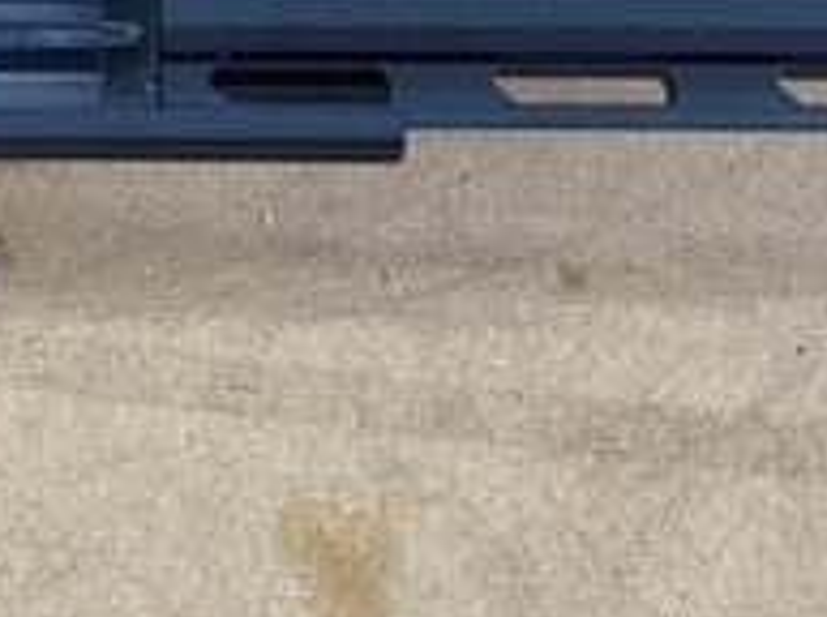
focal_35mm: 94
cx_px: 197
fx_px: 2242
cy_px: -64
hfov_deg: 20.7
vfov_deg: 15.3
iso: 80
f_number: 1.8
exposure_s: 1/60
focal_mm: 4.25
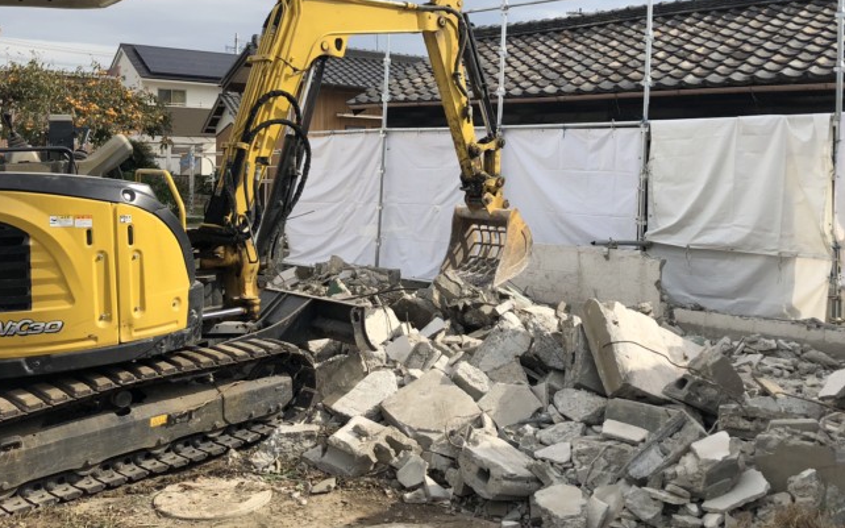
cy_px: 186
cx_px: 471
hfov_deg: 52.6
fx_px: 852
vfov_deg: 34.2
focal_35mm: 37
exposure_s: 1/2404
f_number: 1.8
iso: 20
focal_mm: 3.99
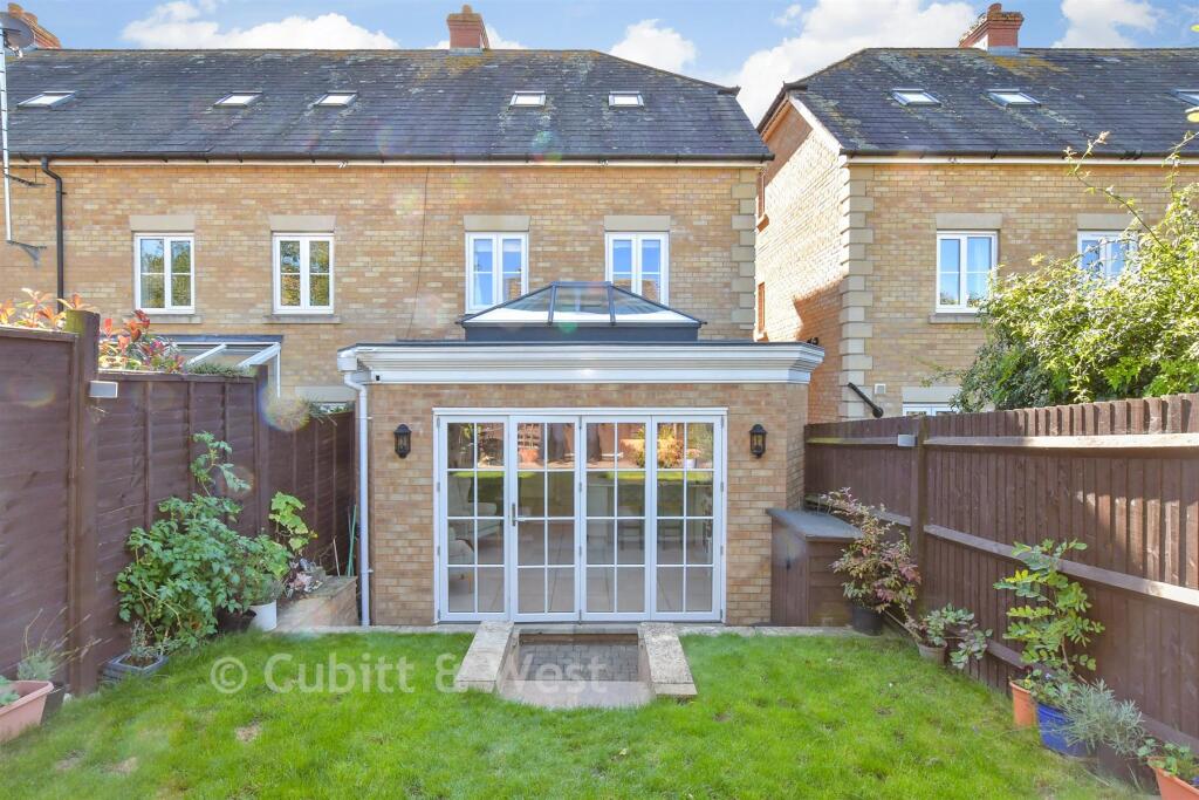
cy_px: 400
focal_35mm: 18
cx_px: 600
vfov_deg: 67.4
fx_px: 600
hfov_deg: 90.0
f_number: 11
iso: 500
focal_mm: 12
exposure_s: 1/80
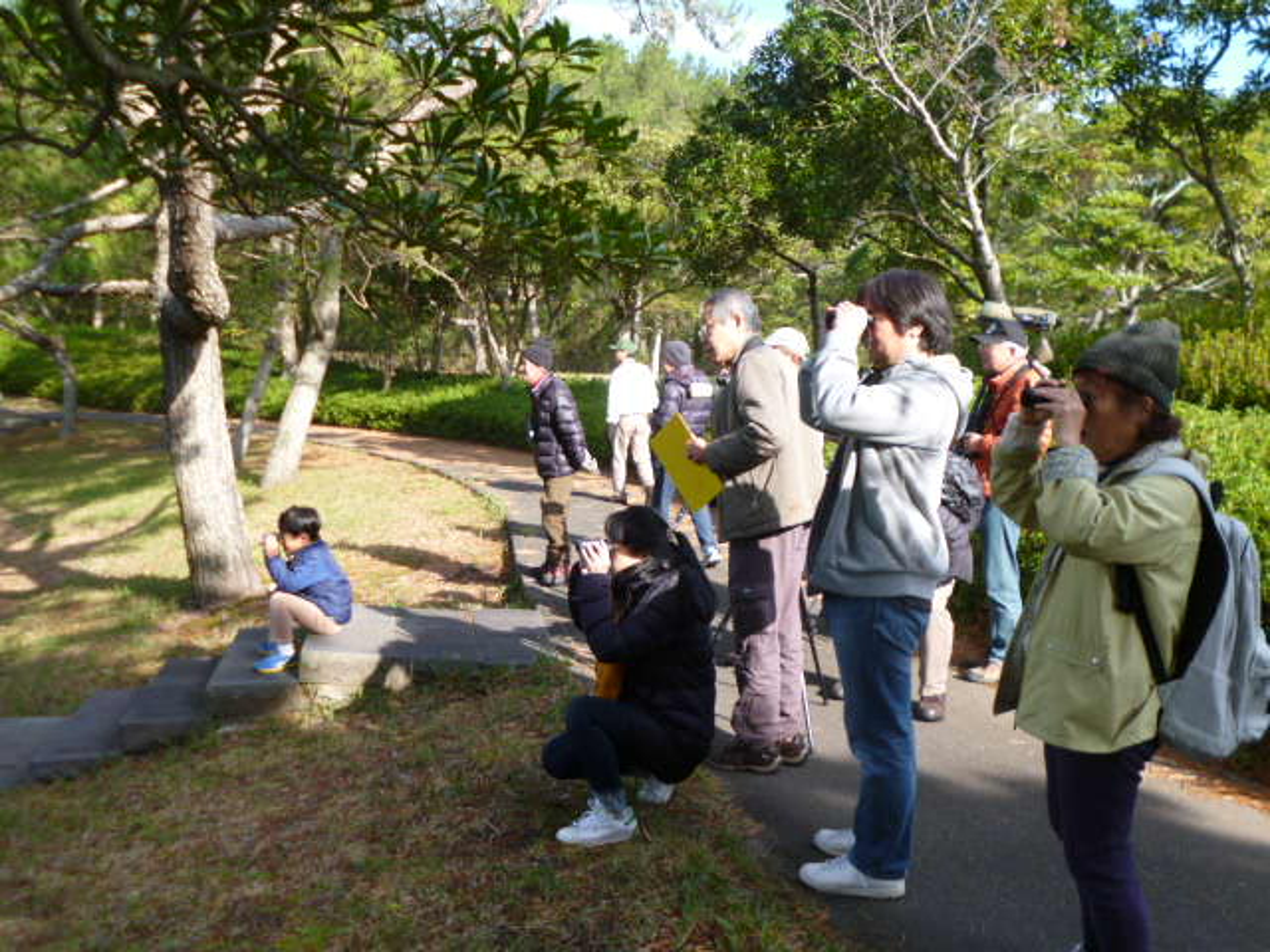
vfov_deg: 44.2
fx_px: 1174
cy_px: 476
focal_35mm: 32
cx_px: 635
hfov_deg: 56.8
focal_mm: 5.7
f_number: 2.9
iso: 100
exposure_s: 1/250
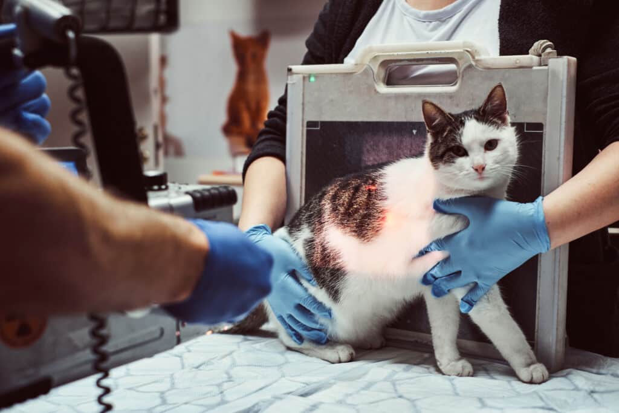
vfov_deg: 25.5
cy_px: 206
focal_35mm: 53
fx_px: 911
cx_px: 310
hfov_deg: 37.5
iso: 200
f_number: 2.5
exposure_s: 1/125
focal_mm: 35
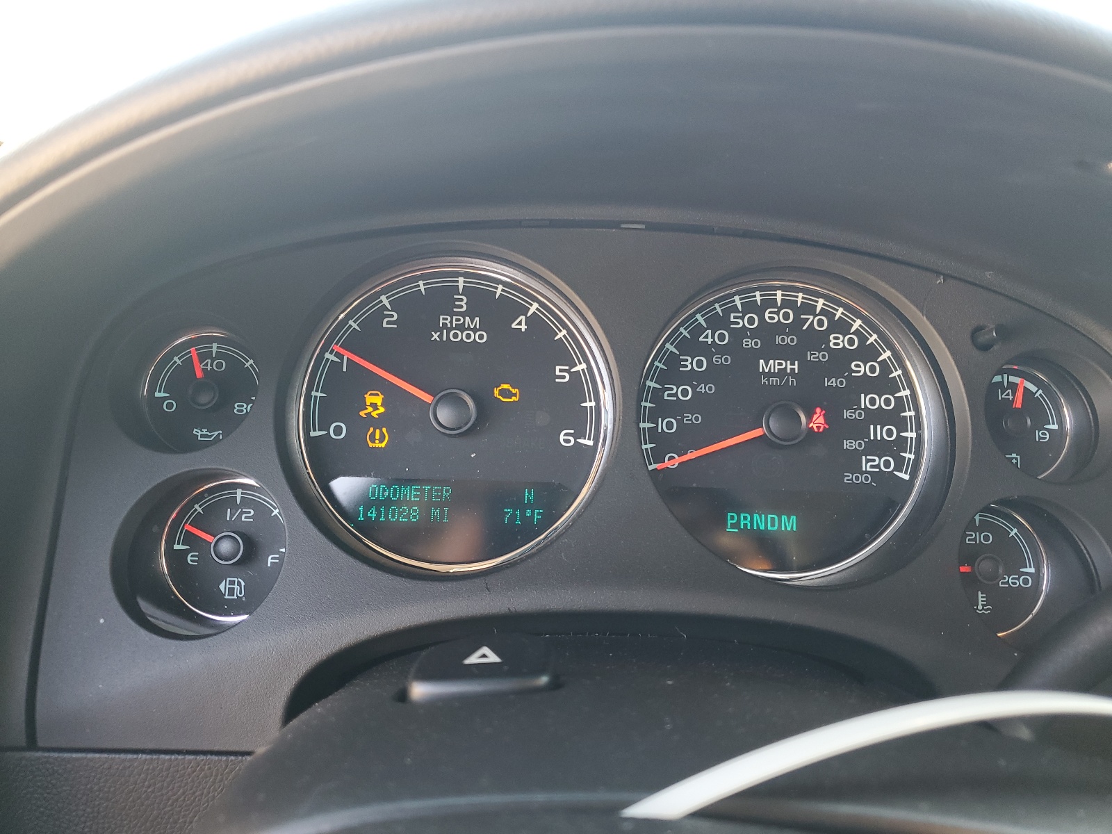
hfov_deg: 67.3
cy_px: 417
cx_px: 556
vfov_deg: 53.1
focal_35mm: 26
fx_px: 835
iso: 71
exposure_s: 1/60.2
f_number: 1.5
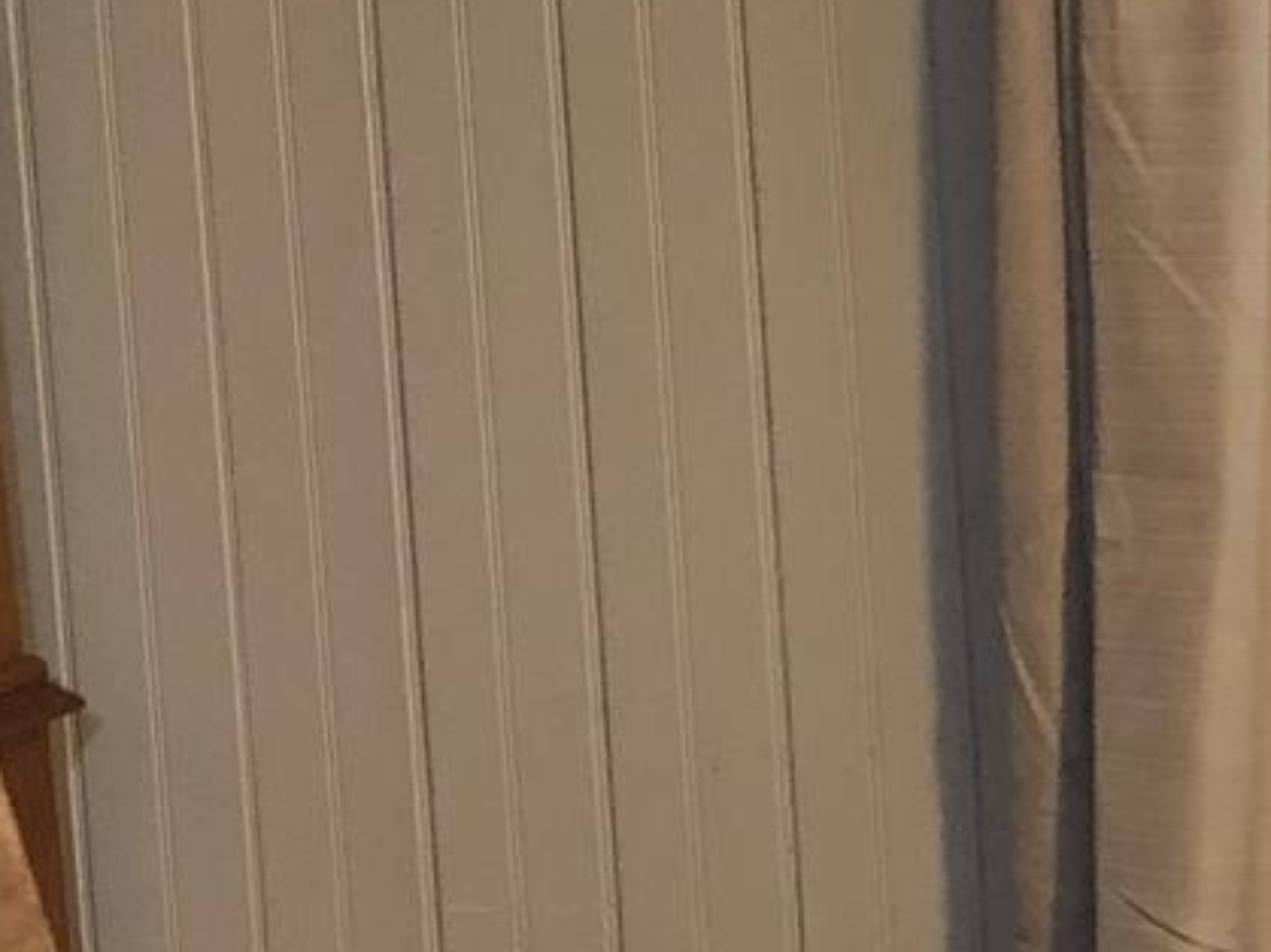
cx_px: 2032
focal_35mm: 137
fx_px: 5029
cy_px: 588
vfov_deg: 10.8
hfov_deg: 13.4
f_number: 1.8
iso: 64
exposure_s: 1/15
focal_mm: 3.99
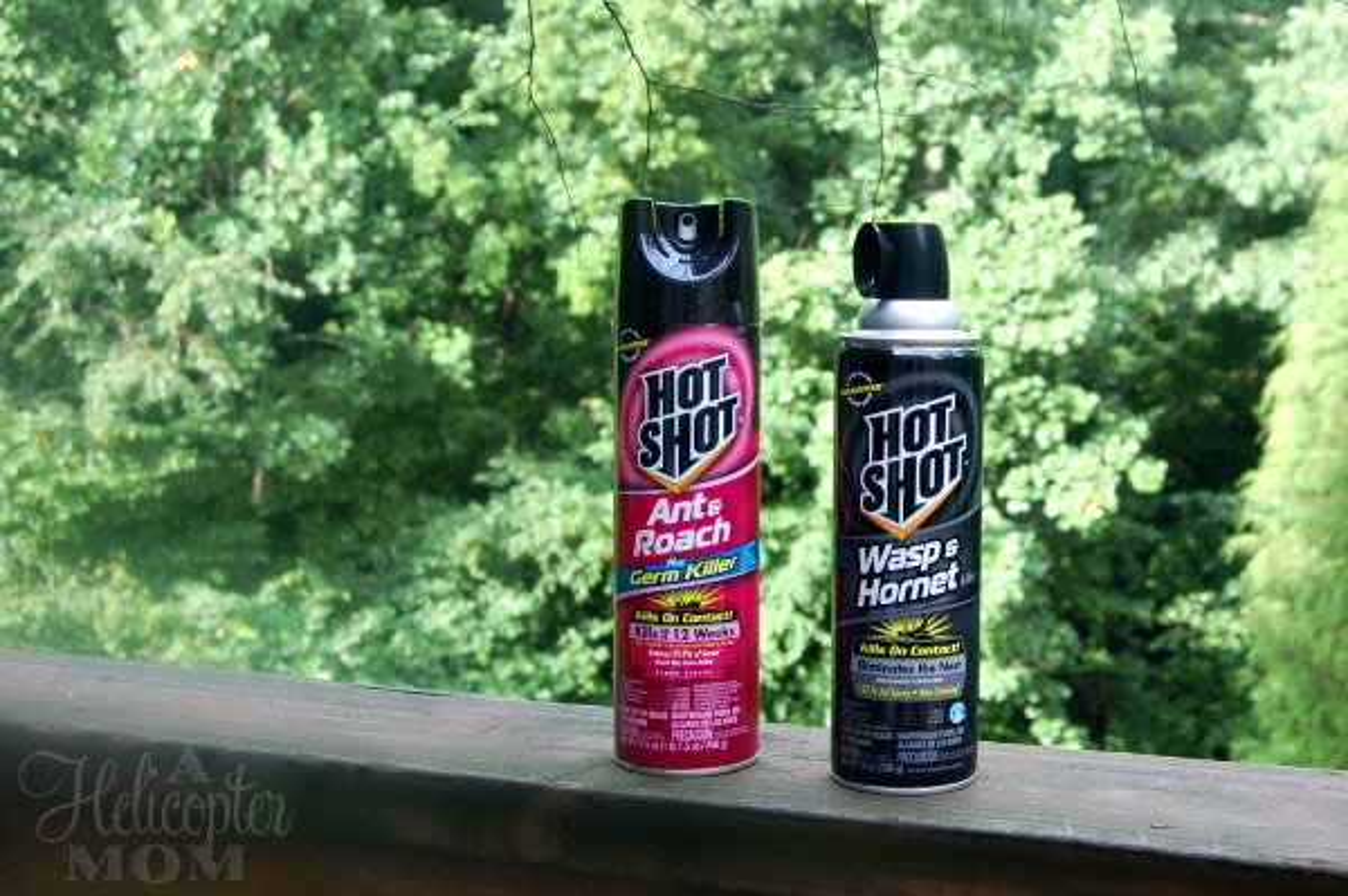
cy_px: 448
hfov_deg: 57.3
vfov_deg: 39.9
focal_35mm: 33
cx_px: 674
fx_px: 1235
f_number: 5.6
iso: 360
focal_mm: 22
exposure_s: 1/125
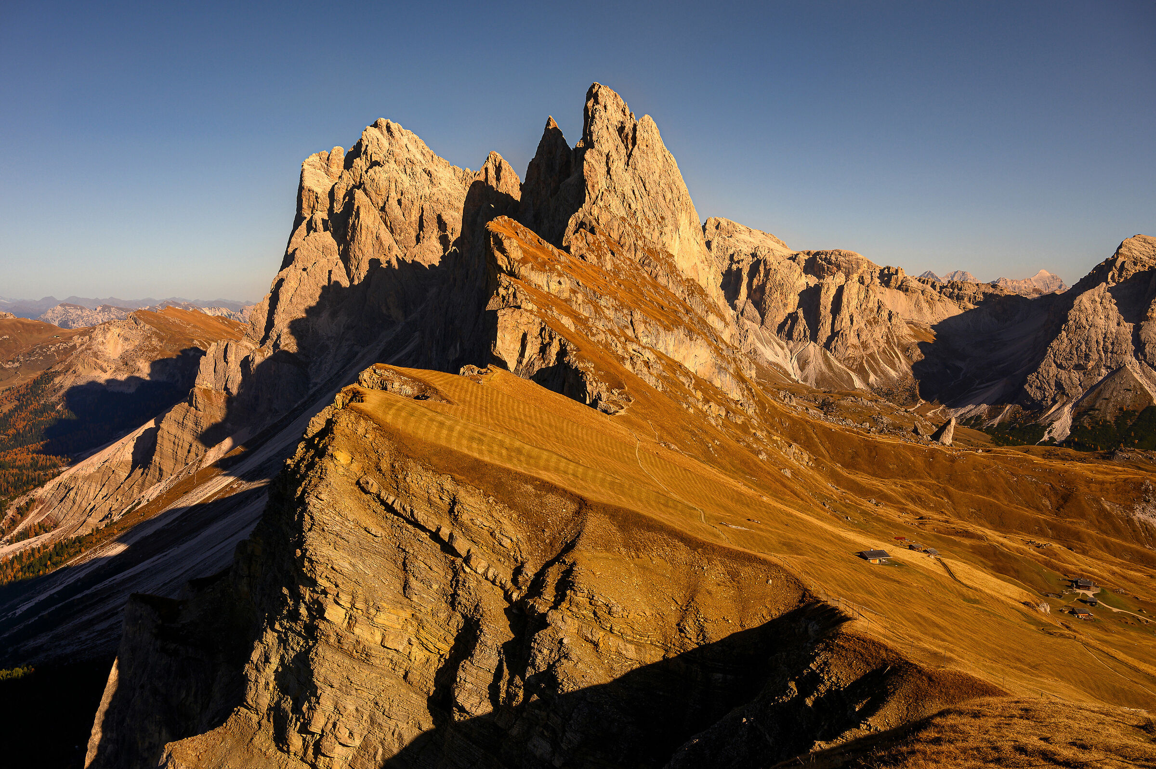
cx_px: 578
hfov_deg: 56.5
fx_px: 1075
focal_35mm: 34
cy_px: 384
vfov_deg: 39.4
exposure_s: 1/320
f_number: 9
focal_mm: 33.5
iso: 100
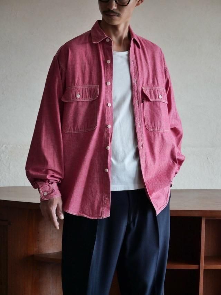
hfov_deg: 16.1
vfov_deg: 21.3
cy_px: 148
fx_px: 783
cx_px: 110
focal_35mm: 92
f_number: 3.9
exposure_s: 1/100
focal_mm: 46
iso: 800
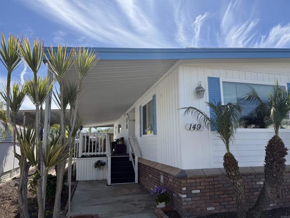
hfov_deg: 71.6
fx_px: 201
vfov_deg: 56.8
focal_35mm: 24
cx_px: 145
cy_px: 109
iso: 80
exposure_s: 1/4405
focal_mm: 6.76
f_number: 1.78
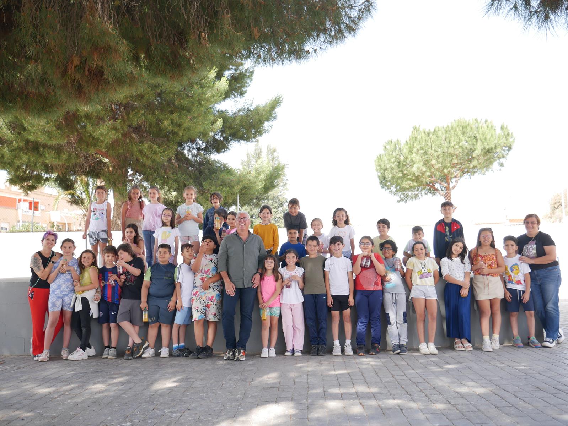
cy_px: 213
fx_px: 492
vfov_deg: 46.8
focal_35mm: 30
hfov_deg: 59.9
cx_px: 284
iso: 200
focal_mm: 15
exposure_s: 1/250
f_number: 3.6
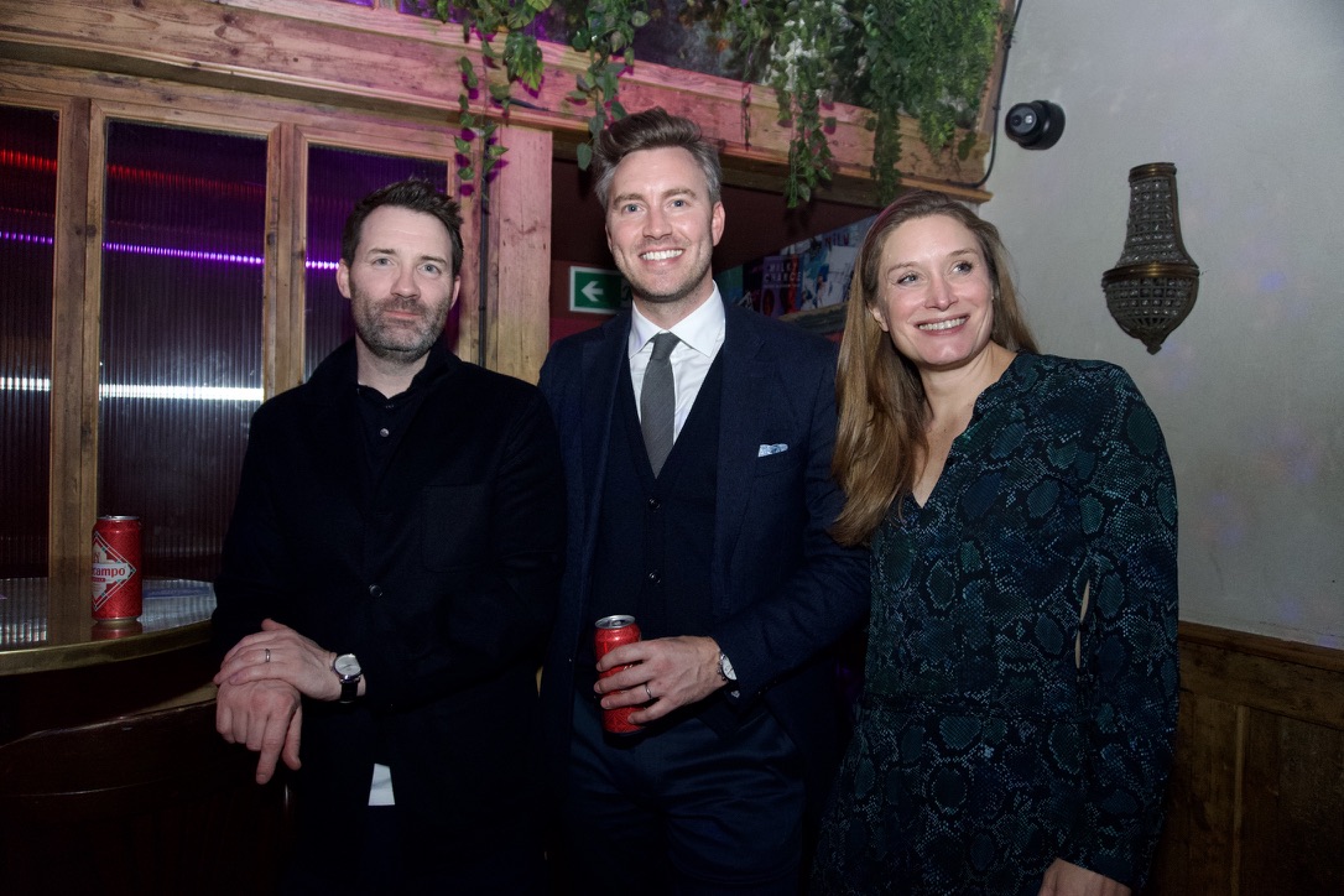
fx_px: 896
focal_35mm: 24
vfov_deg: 53.1
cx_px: 672
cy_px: 448
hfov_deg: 73.7
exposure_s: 1/250
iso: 1600
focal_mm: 16
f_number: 3.5
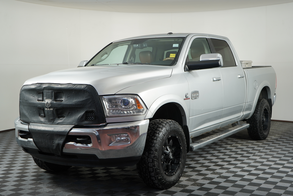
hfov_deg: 42.7
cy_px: 98
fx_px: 374
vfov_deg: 29.2
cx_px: 146
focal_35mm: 46
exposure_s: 1/160
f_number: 4.5
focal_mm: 46
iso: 500
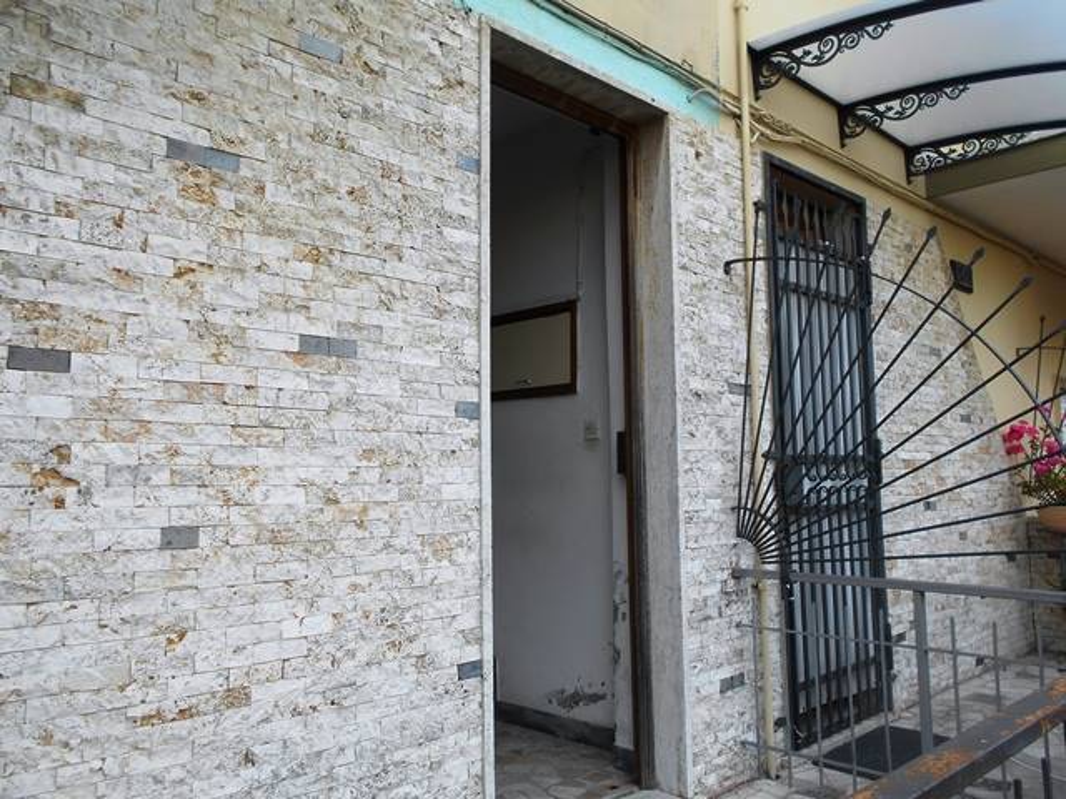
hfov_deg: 67.3
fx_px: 801
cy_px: 400
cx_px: 533
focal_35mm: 26
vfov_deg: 53.1
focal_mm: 4.6
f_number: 3.2
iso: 80
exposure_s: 1/200
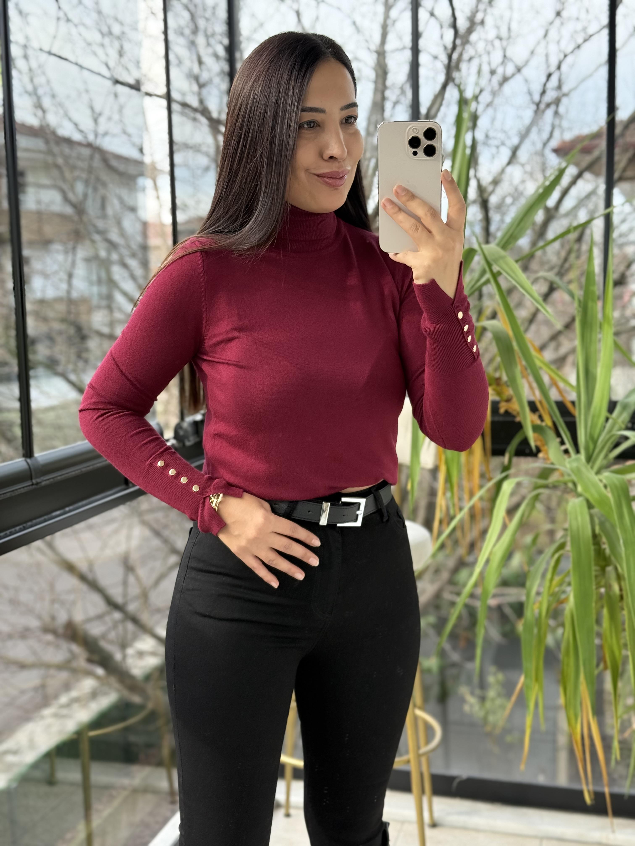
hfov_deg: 30.3
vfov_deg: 39.7
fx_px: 1174
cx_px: 318
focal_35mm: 48
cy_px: 423
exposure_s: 1/242
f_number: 1.78
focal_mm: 6.76
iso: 125
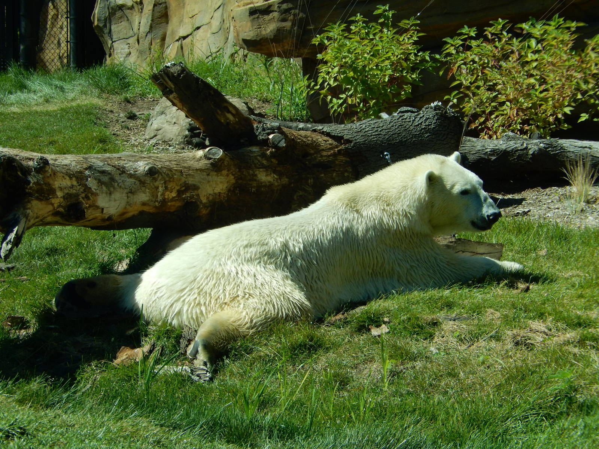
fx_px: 2544
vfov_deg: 10.1
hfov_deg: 13.4
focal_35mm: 147
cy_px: 224
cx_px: 300
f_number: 5.6
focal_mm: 26.4
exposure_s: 1/400
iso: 125
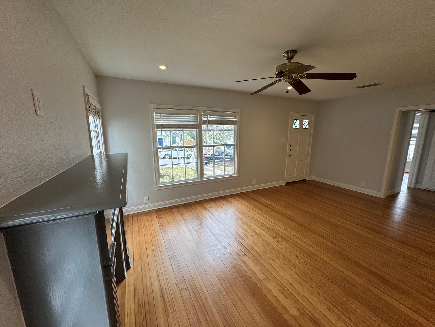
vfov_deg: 85.7
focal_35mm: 14
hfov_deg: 102.1
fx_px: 176
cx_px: 218
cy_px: 164
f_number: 2.2
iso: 80
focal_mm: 2.22
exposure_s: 1/120
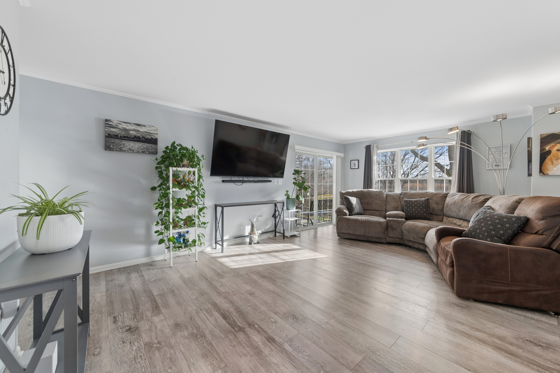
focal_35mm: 14
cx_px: 280
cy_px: 186
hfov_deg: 104.3
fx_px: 218
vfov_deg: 81.2
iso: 160
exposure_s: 1/40
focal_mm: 14
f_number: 10
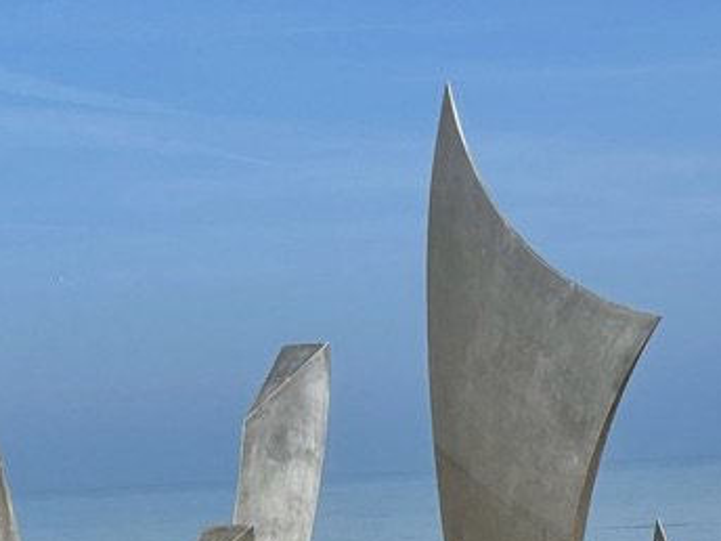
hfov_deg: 12.7
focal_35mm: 155
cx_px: 163
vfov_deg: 9.5
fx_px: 3228
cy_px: 570
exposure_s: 1/2817
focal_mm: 6
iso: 25
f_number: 2
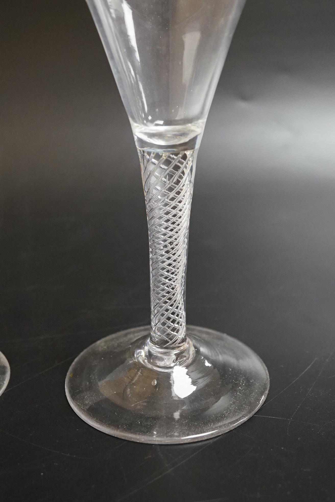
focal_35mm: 45
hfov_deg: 29.9
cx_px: 168
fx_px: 628
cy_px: 251
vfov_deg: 43.6
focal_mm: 30
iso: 2500
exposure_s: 1/100
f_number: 9
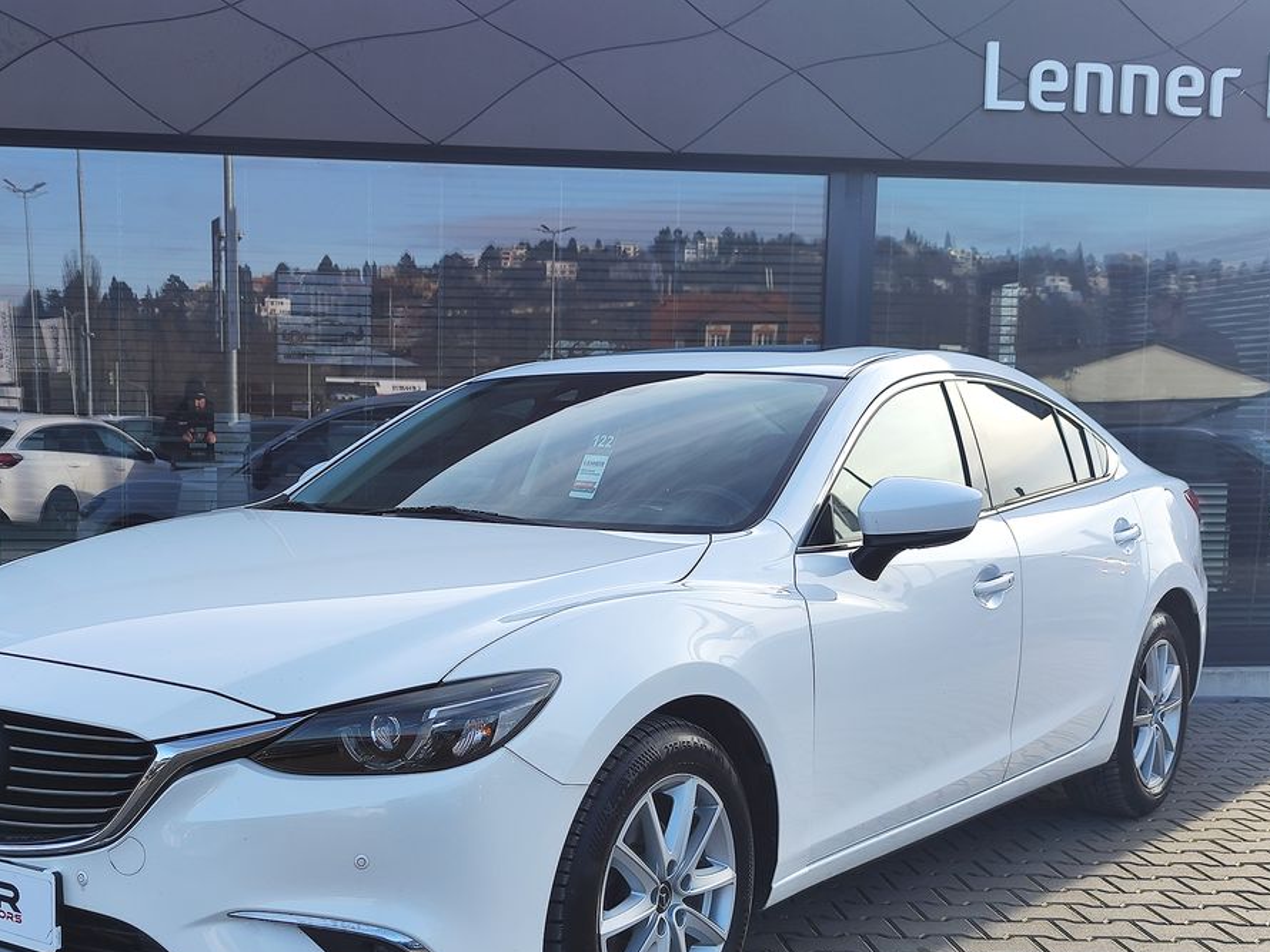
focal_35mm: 31
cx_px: 457
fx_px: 1138
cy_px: 628
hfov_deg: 57.4
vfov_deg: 44.8
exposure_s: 1/271
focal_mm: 7.01
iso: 50
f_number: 1.69
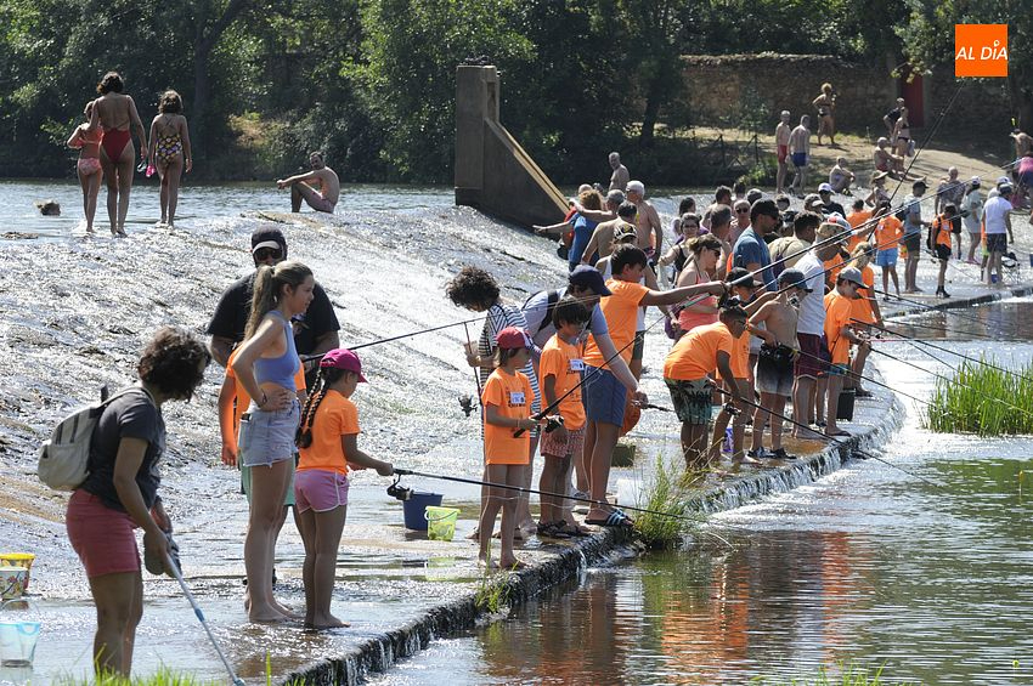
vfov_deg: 5.1
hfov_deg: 7.6
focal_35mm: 270
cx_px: 516
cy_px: 343
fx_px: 7740
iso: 250
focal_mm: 180
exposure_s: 1/250
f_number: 8
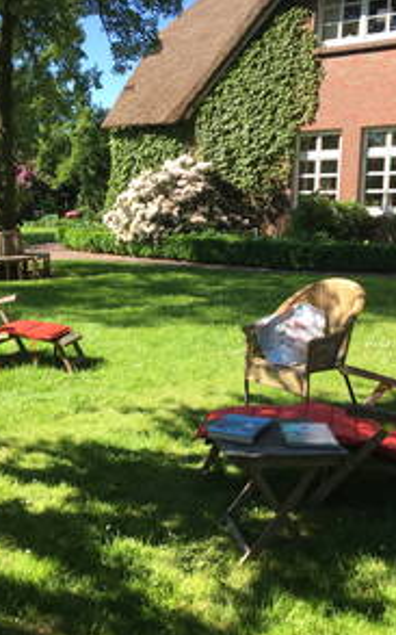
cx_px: 123
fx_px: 726
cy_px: 323
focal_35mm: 42
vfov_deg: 47.2
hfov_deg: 30.2
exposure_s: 1/509
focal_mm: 4.15
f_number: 2.2
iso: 25
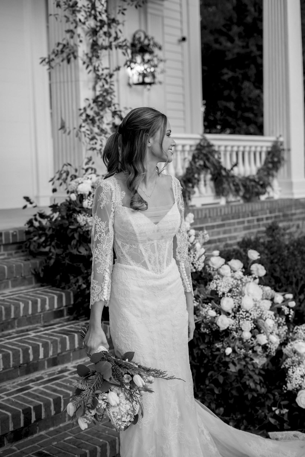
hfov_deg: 27.0
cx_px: 152
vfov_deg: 39.6
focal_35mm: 50
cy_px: 228
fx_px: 635
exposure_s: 1/320
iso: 800
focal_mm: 50
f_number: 2.8
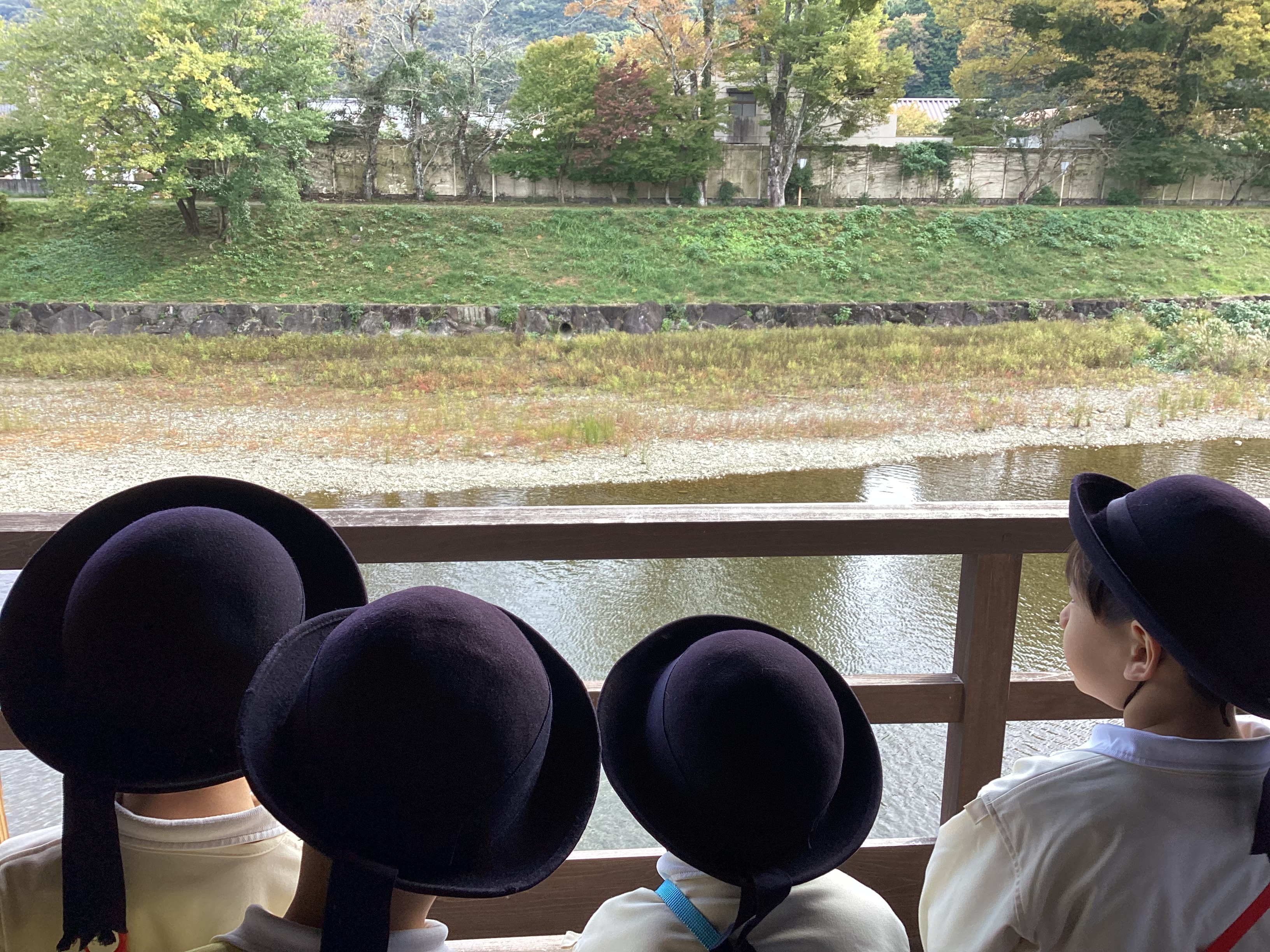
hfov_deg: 58.4
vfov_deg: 45.4
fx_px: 1137
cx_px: 635
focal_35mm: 31
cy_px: 476
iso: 25
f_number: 2.4
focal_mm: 3.3
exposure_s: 1/135
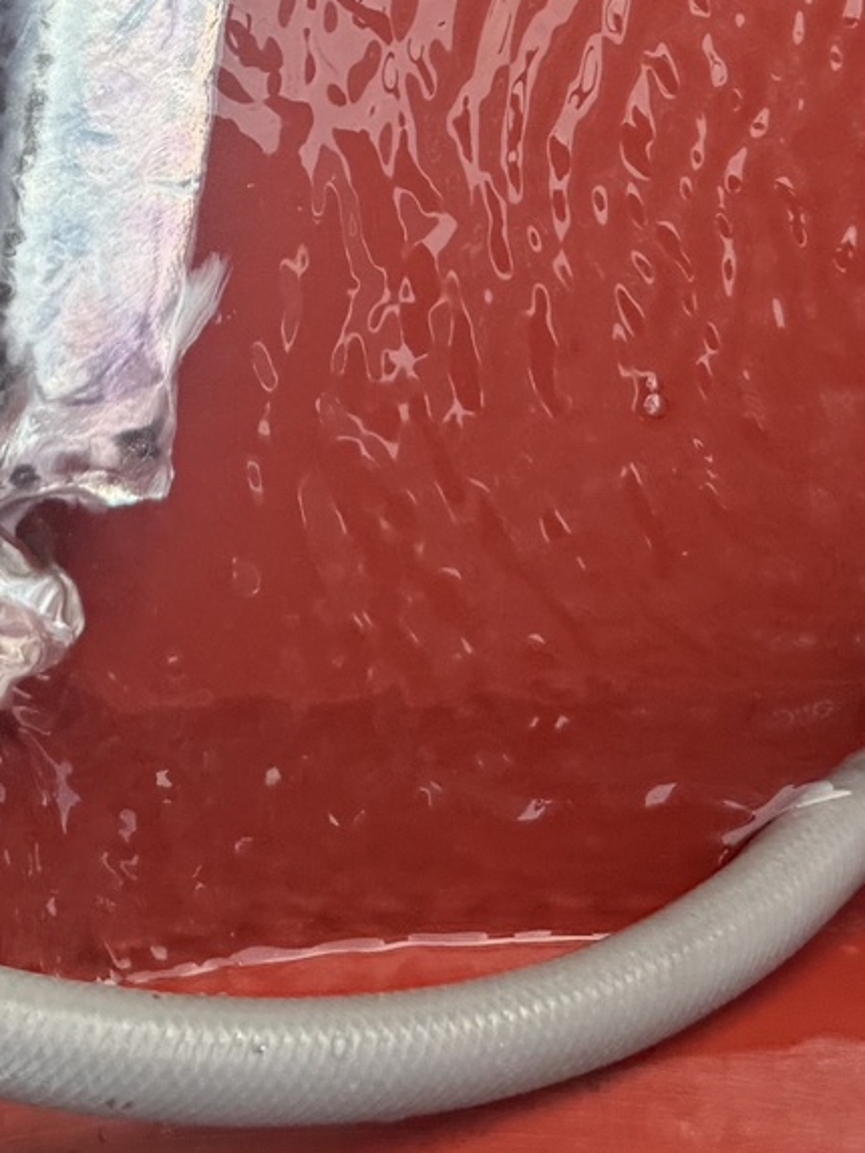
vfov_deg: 24.8
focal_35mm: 67
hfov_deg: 21.7
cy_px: -382
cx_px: 187
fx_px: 2231
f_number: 1.78
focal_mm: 6.76
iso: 80
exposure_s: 1/354
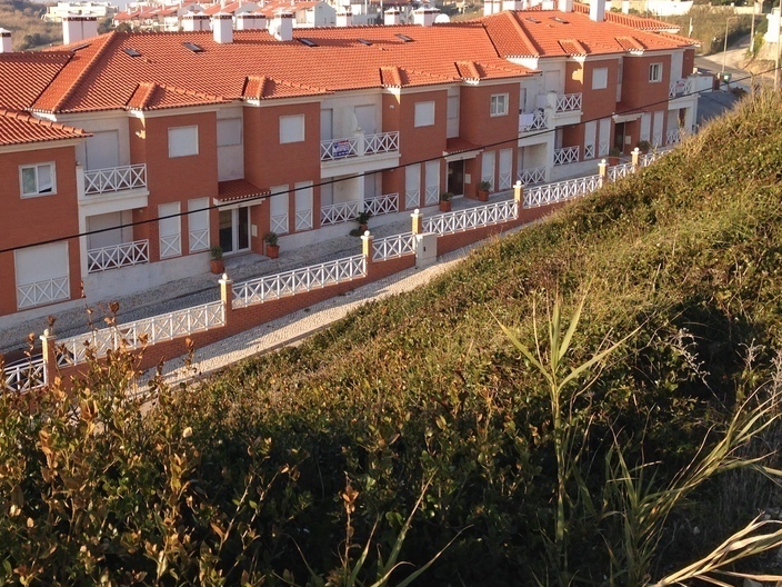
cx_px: 259
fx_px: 1084
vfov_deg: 30.1
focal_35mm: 48
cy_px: 203
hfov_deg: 39.2
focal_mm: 4.12
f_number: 2.4
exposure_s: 1/821
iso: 50
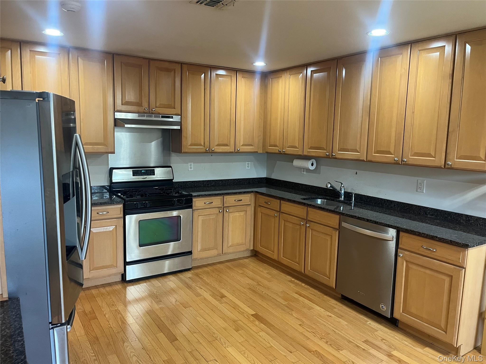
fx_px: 365
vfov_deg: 53.1
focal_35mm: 26
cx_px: 243
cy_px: 182
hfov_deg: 67.3
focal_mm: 5.1
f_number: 1.6
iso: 250
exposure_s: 1/60
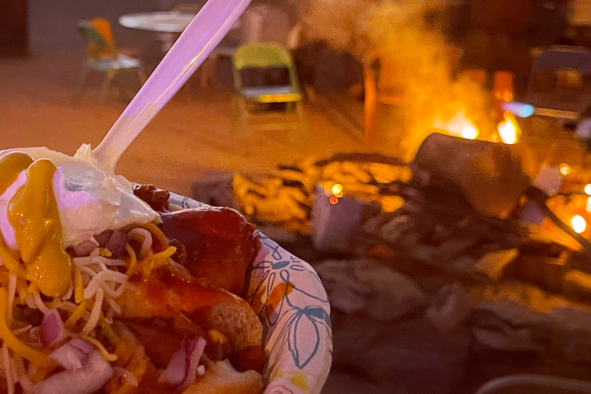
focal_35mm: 60
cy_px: 109
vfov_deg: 22.4
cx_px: 204
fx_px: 985
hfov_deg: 33.2
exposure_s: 1/30
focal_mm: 5.1
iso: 500
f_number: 1.6
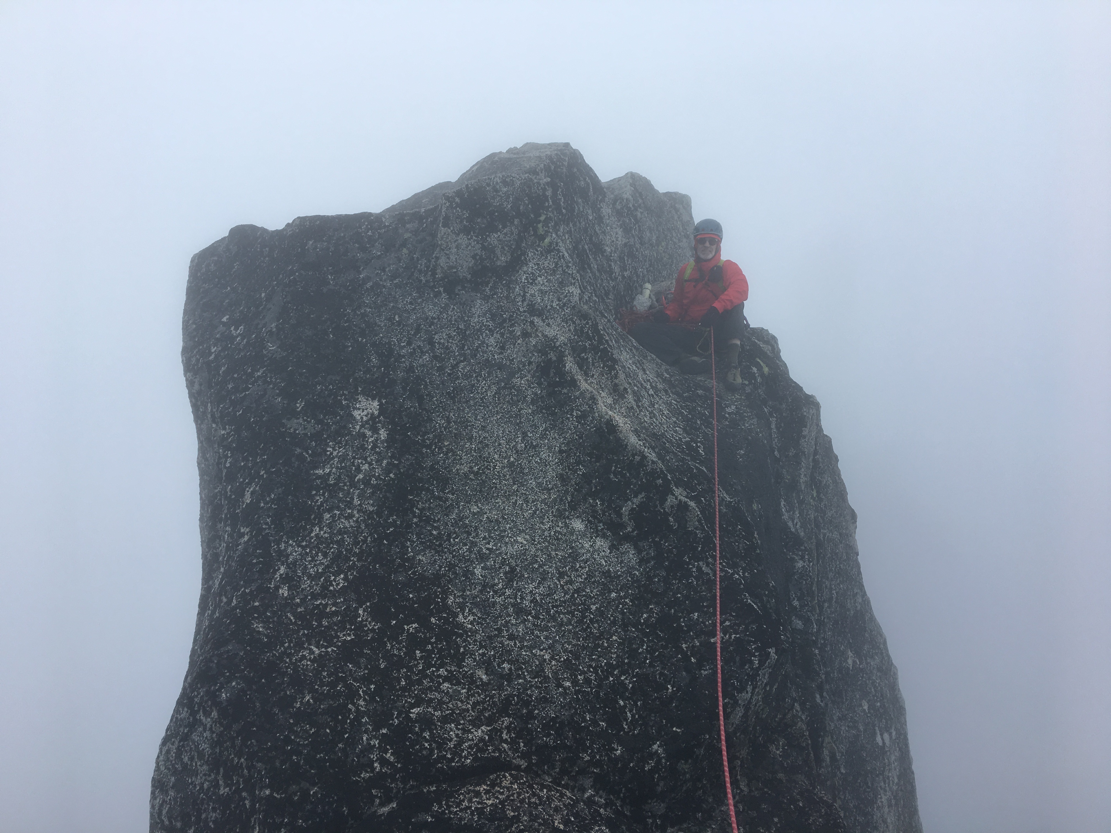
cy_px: 416
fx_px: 931
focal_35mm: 29
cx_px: 556
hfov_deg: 61.7
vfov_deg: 48.2
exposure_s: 1/252
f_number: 2.2
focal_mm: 4.15
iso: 25
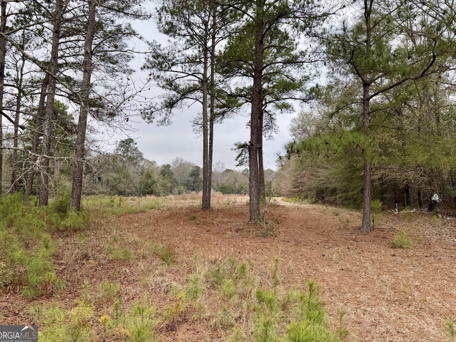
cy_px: 165
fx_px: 329
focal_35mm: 25
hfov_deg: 69.4
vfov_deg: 54.9
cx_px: 222
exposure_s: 1/1314
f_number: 1.78
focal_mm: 6.76
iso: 80
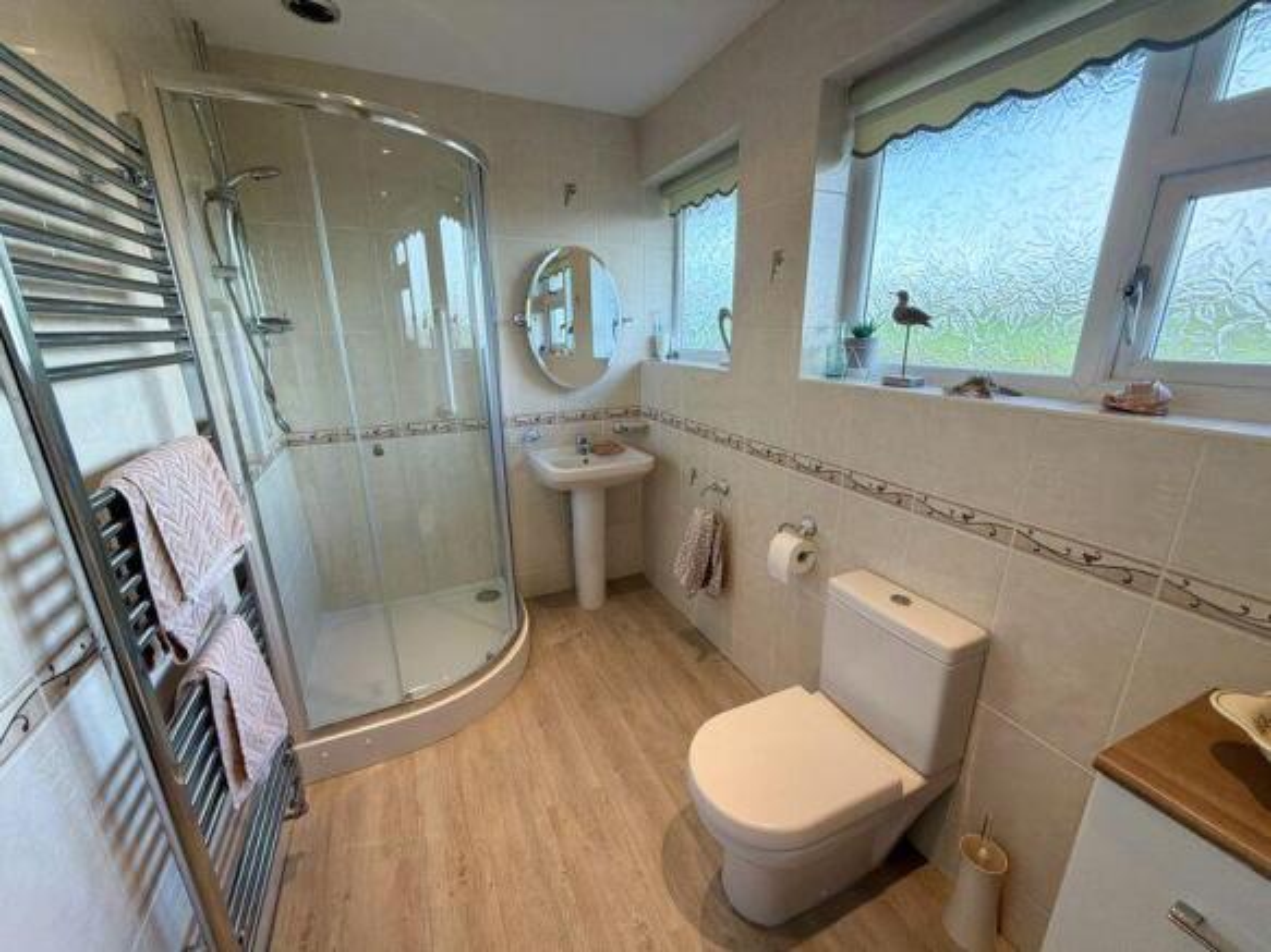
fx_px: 514
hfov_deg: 102.1
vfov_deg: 85.7
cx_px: 636
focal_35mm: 14
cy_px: 476
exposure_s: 1/100
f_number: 2.2
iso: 125
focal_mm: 2.22
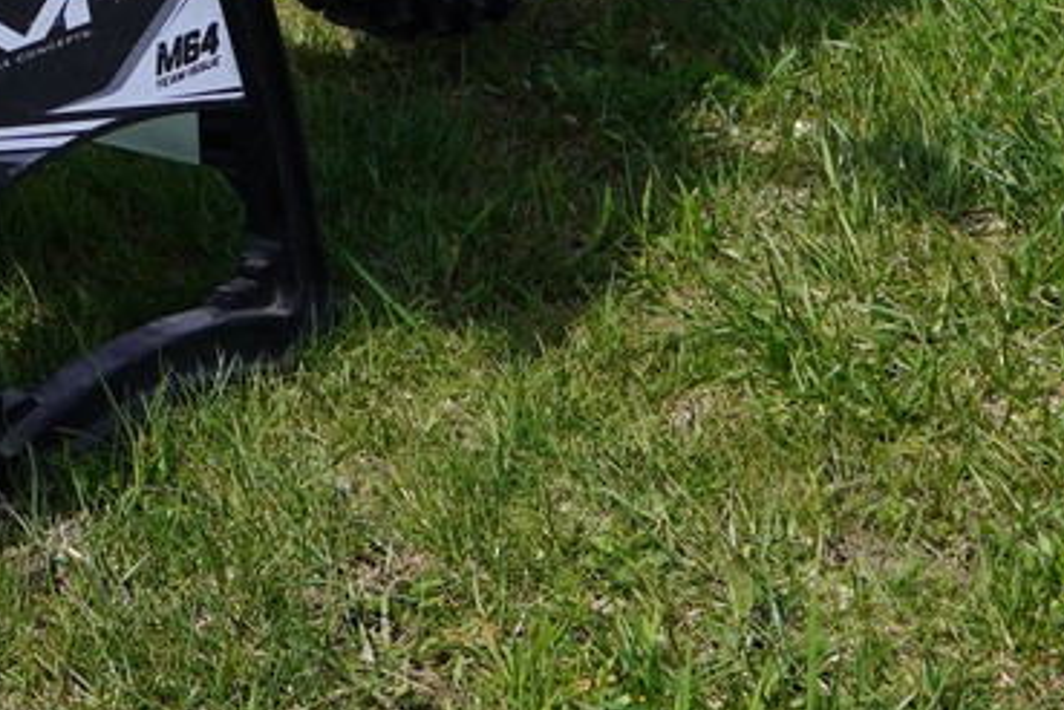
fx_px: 3074
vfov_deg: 11.5
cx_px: -277
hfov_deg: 18.4
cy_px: -812
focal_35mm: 104
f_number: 10
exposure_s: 1/160
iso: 100
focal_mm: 16
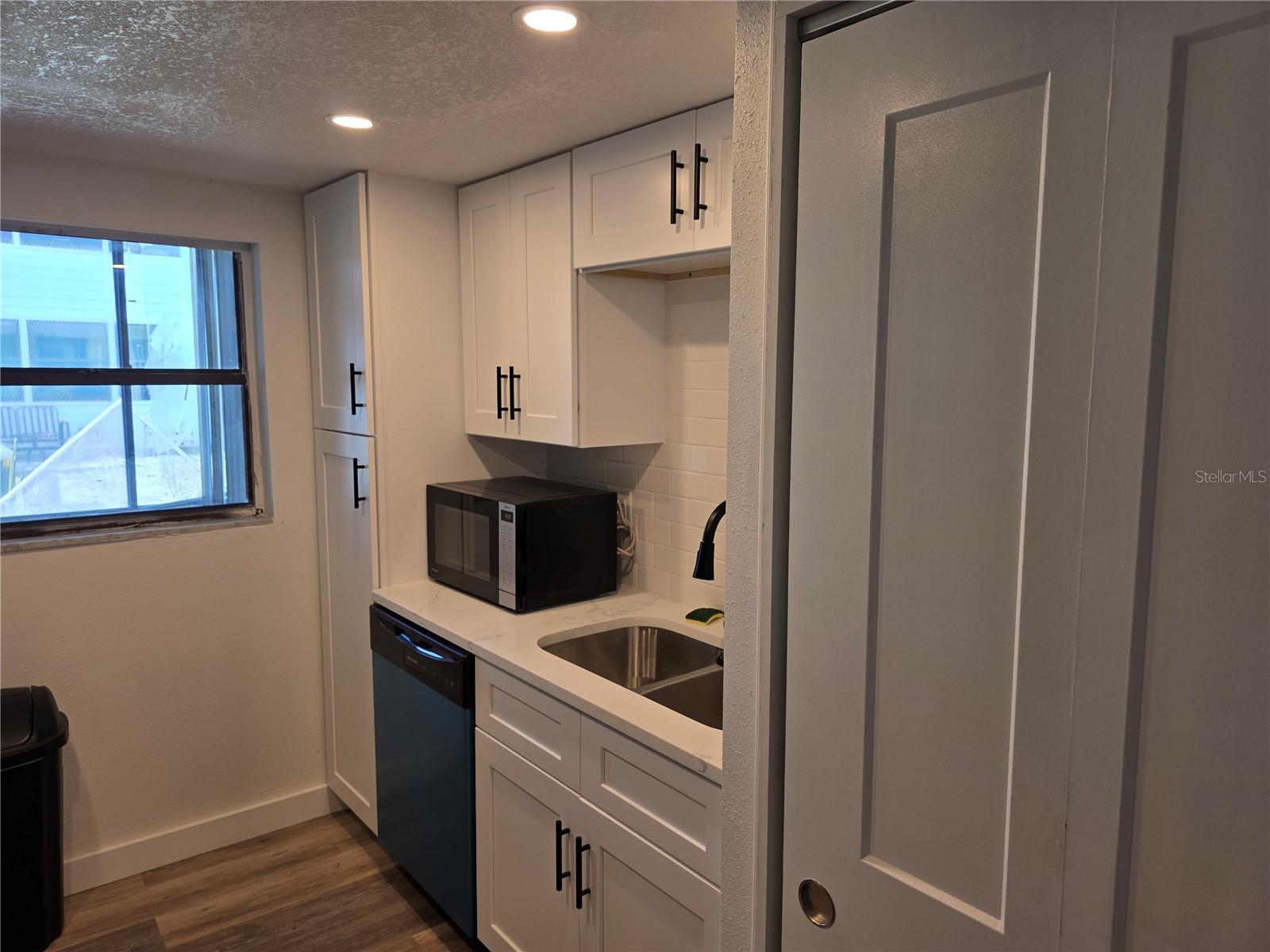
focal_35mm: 23
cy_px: 476
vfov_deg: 58.9
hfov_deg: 73.9
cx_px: 635
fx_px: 844
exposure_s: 1/120
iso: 50
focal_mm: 6.3
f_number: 1.7
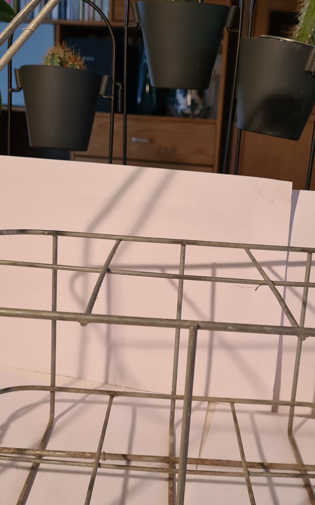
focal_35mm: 43
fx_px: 591
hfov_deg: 29.8
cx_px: 181
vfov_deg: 46.1
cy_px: 280
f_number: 1.8
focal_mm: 5.4
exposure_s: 1/50
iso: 100
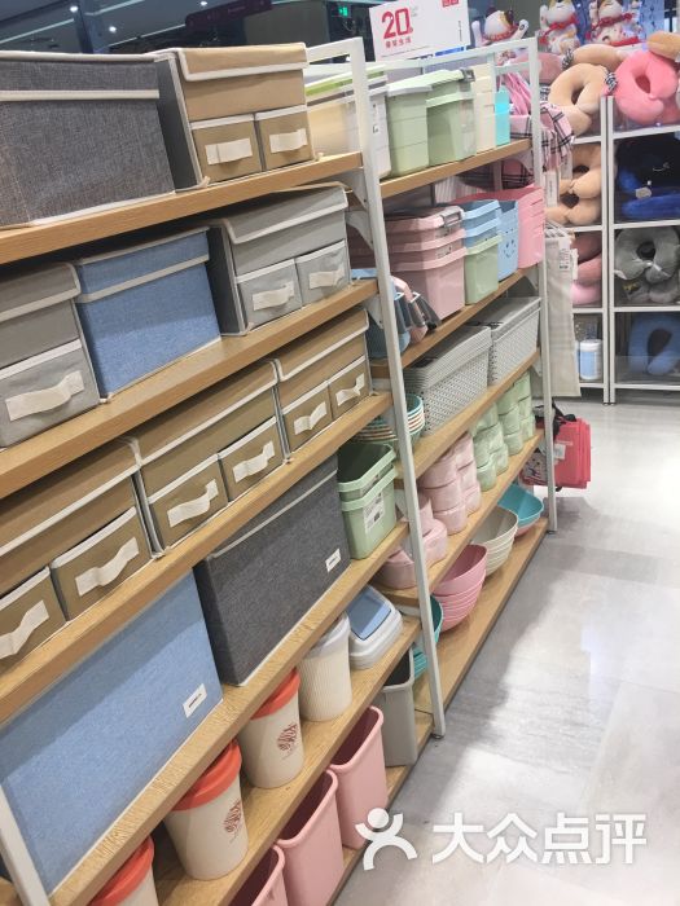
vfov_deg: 61.7
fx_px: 760
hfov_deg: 48.2
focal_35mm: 29
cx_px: 340
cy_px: 453
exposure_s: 1/33
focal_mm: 4.15
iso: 32
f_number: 2.2
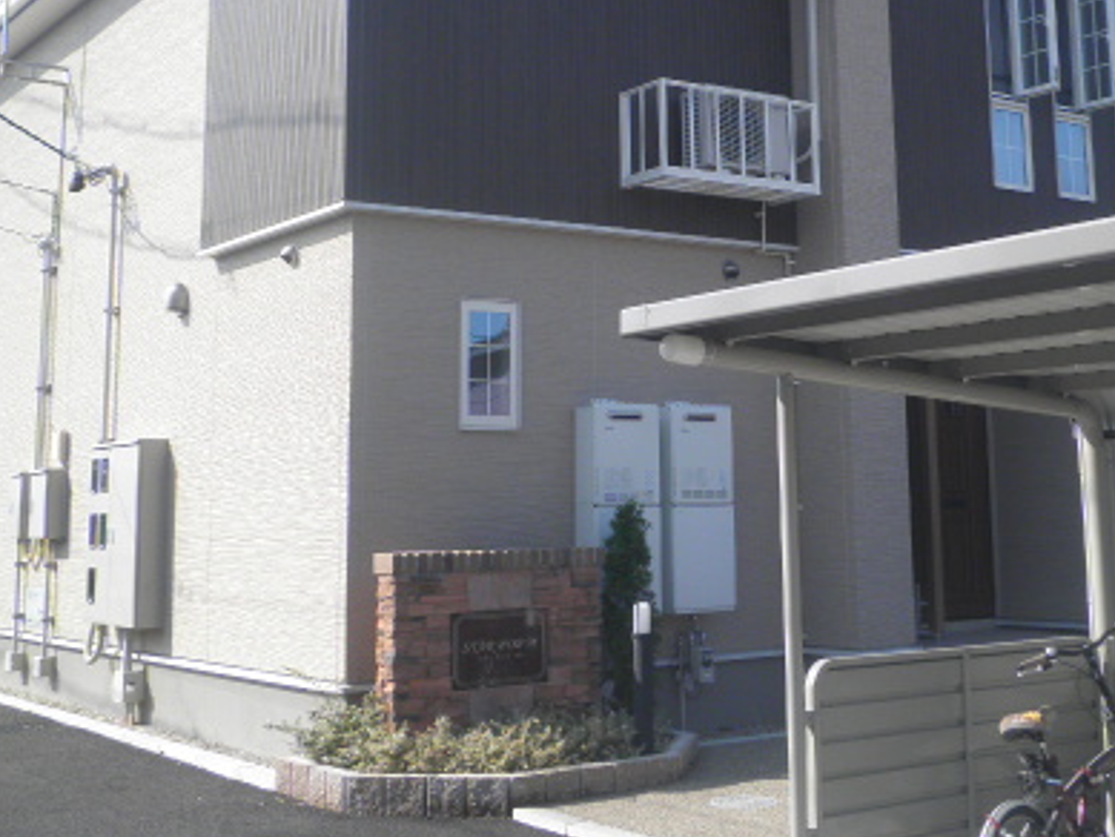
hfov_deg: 37.2
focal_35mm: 51
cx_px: 702
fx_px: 1643
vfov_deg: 28.2
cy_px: 215
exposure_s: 1/80
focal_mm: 5.5
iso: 64
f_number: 8.2
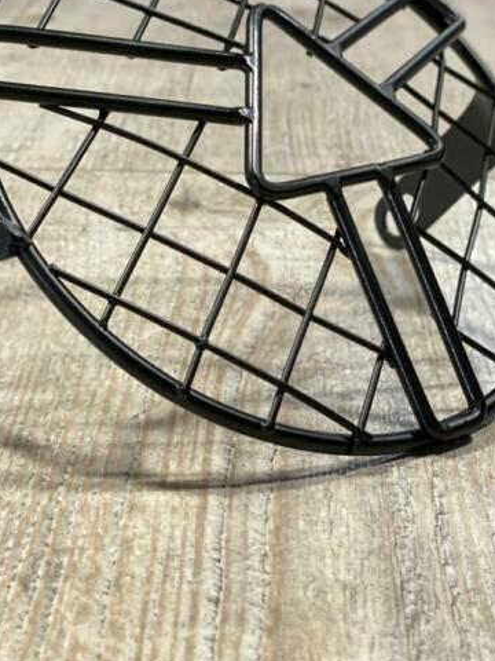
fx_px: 1487
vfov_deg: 24.8
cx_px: 213
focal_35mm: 78
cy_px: 193
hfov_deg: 18.9
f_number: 2
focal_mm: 6
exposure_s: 1/33
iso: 125
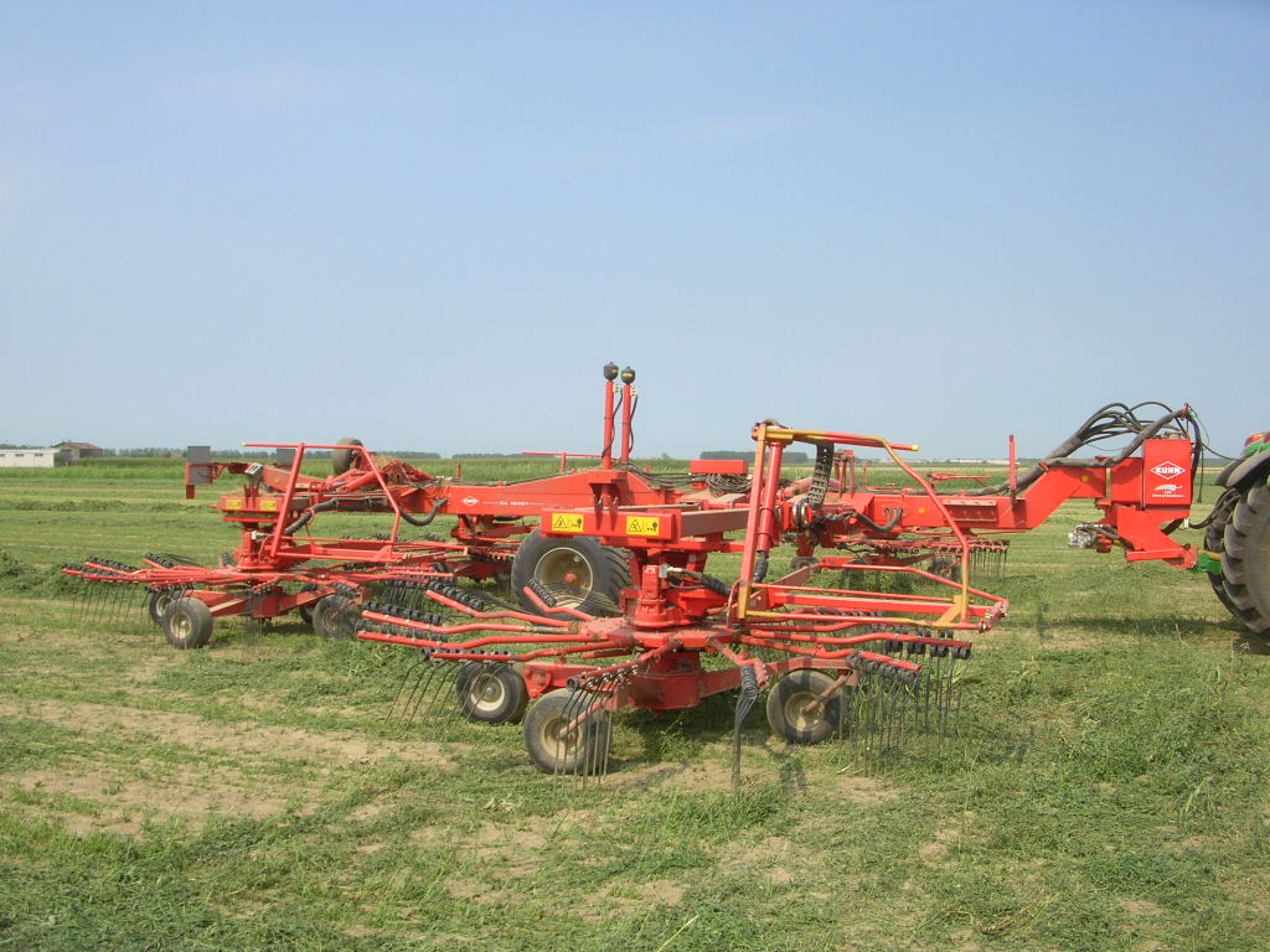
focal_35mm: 35
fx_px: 1284
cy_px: 476
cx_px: 635
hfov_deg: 52.6
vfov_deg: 40.7
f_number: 5.6
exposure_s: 1/284
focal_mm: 5.8
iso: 50
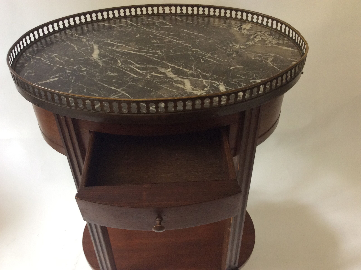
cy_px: 135
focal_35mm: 32
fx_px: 333
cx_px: 180
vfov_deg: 44.1
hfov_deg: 56.9
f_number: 2.4
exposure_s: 1/25
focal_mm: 3.3
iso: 80
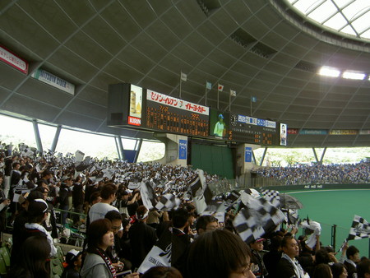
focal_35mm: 34
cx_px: 185
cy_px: 139
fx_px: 364
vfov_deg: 41.8
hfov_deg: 53.9
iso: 50
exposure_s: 1/100
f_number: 2.8
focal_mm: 5.6
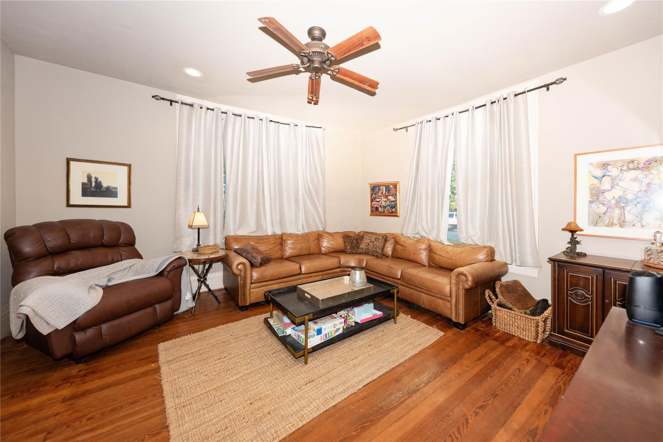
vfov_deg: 90.0
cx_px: 332
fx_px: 221
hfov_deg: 112.6
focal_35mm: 12
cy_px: 221
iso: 320
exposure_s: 1/200
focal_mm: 12
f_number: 4
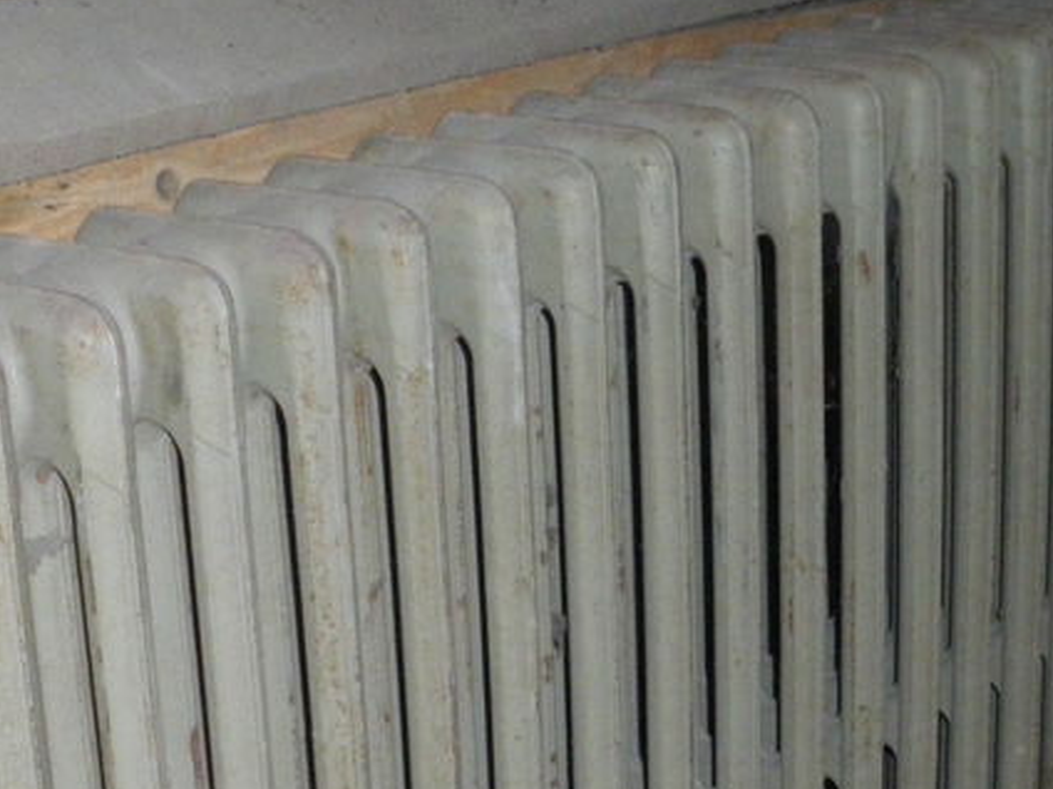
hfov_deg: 22.8
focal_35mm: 85
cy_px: 779
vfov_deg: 17.0
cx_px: 286
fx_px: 2586
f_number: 3.5
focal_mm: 6.3
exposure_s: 1/50
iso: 400
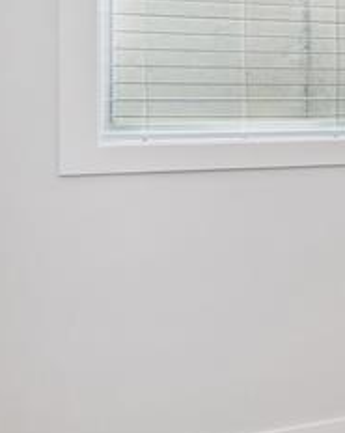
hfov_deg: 10.7
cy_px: 107
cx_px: 1095
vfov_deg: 22.8
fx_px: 1061
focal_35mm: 83
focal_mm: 16
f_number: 9
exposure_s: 1/3.33
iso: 400
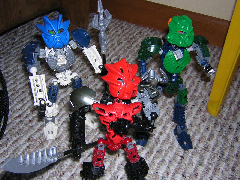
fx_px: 298
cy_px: 90
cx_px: 120
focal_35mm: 43
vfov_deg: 33.6
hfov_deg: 43.9
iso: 100
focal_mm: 5.6
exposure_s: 1/60.1
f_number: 2.8
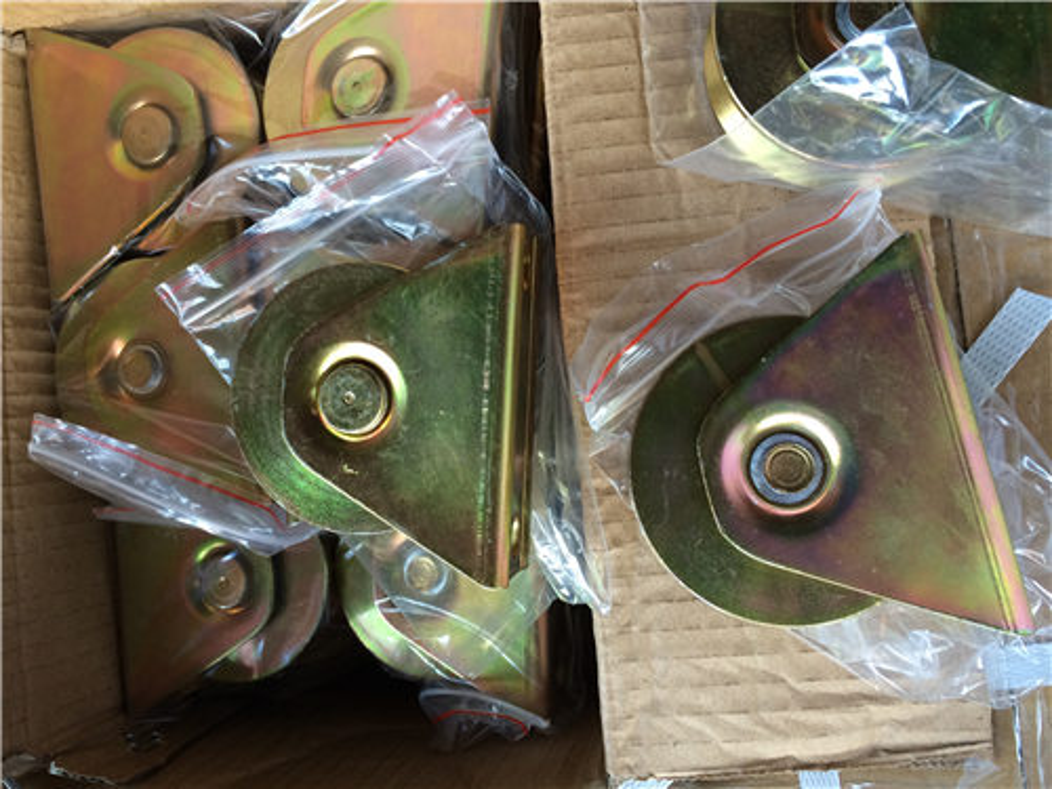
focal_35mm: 30
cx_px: 526
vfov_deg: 46.8
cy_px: 394
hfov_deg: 60.0
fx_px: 912
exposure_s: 1/30
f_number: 2.2
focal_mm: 4.12
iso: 40
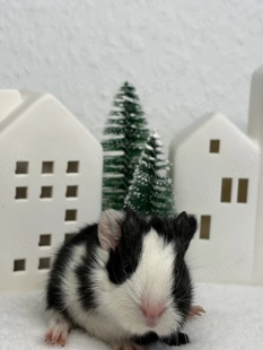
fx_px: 678
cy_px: 192
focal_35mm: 67
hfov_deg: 21.9
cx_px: 116
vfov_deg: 28.9
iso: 25
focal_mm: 5.96
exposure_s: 1/100
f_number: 1.6
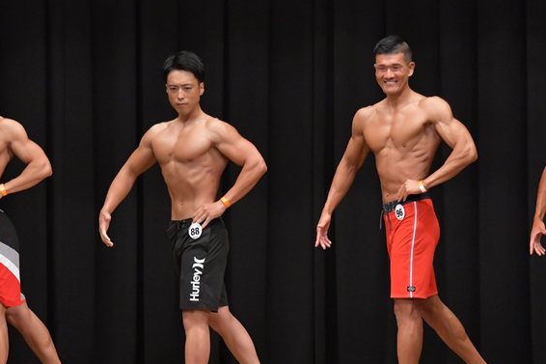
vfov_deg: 5.4
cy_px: 237
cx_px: 367
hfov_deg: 8.0
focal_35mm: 256
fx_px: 3881
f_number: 5.6
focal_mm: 125
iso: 6400
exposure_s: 1/400
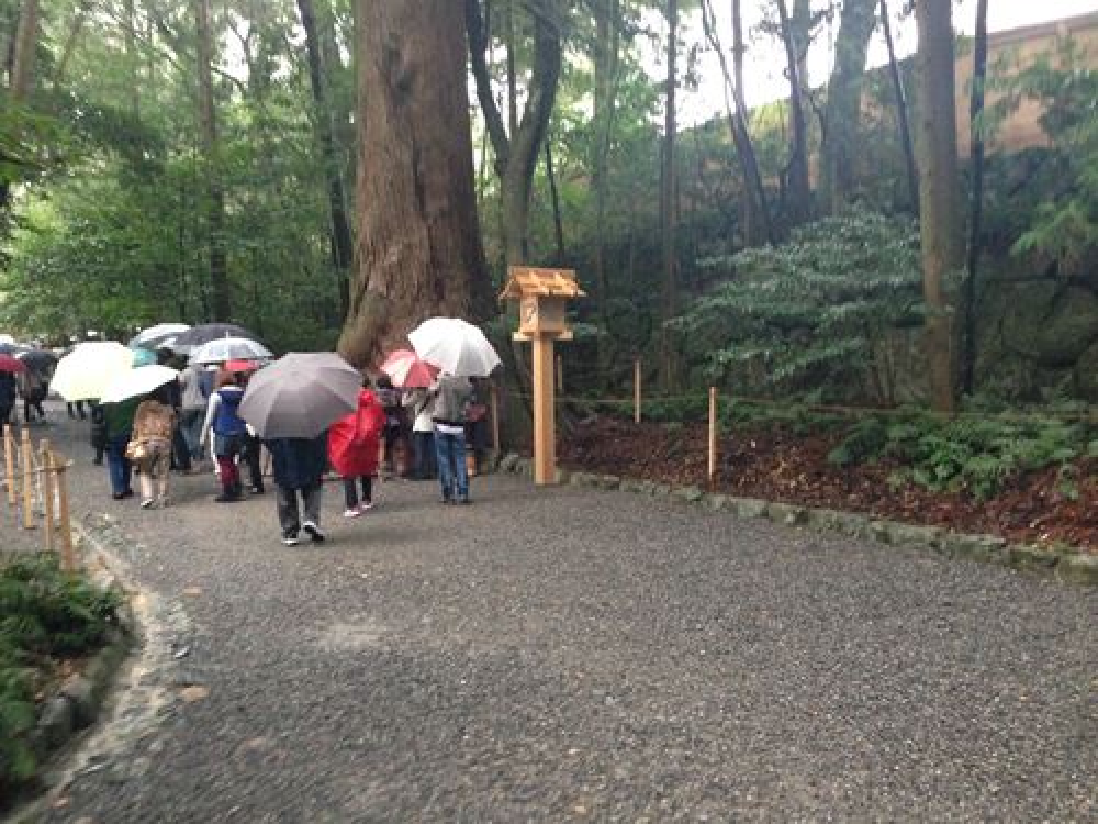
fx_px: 1047
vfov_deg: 42.9
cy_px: 412
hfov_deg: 55.4
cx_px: 549
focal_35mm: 33
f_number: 2.4
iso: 400
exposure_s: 1/17
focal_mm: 4.12
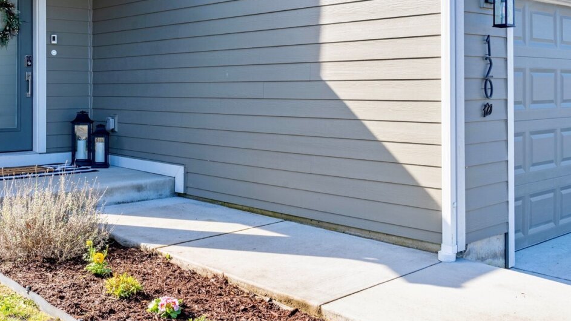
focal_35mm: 42
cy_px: 85
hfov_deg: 48.2
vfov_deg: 28.0
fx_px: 636
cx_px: 245
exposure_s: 1/320
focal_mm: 27
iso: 100
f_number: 11
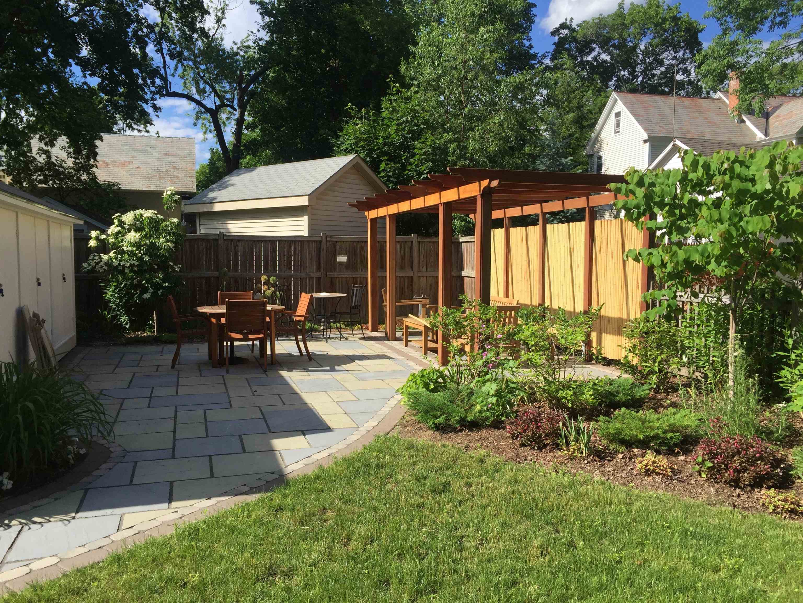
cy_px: 302
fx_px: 673
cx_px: 402
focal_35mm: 29
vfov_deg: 48.2
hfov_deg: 61.7
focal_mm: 4.15
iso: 32
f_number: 2.2
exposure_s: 1/1647
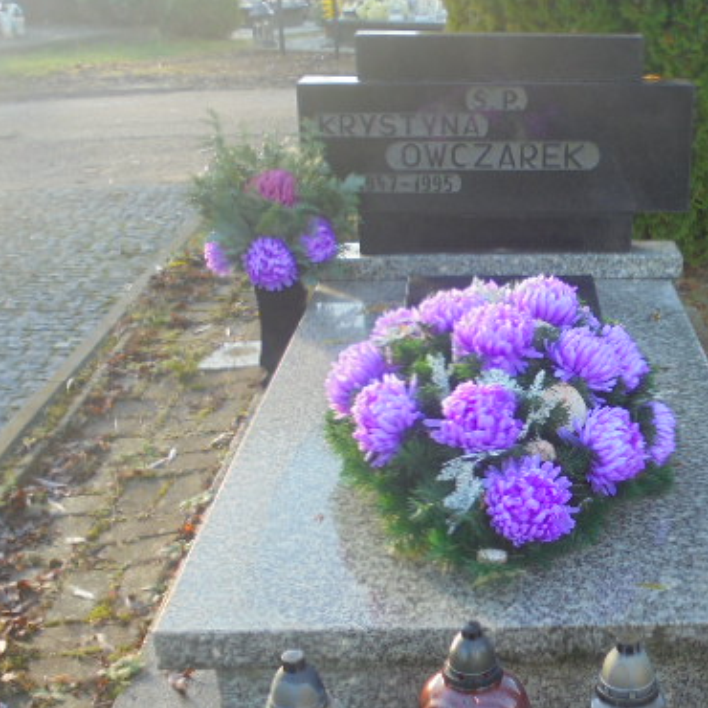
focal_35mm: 52
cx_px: 568
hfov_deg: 31.9
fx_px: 1203
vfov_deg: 32.6
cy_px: 438
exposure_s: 1/80
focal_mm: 6.1
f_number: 4
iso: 100
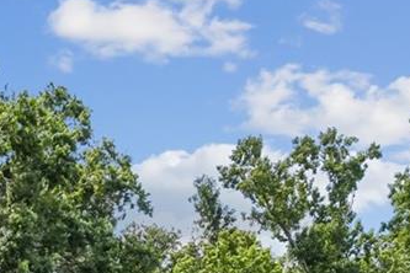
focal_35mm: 72
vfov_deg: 15.6
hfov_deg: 26.5
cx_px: -5
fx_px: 820
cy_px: 524
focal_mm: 10
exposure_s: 1/100
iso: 100
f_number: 7.1
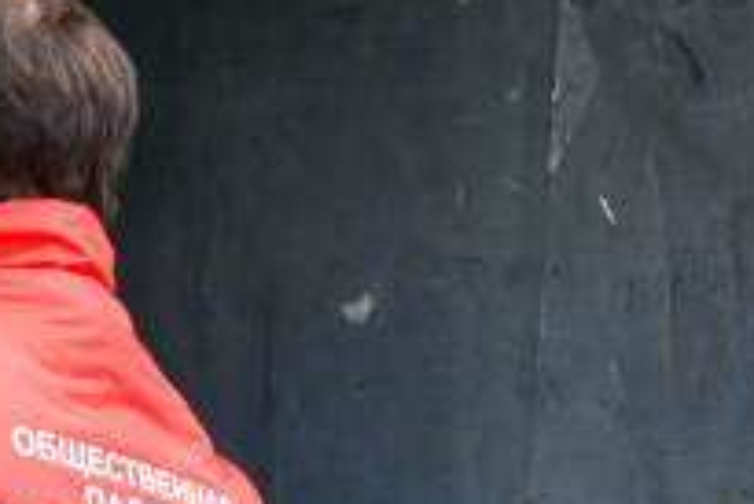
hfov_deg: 16.7
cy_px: 695
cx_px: -298
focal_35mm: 114
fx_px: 2389
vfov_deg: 11.6
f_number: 8
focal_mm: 26
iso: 140
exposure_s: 1/250
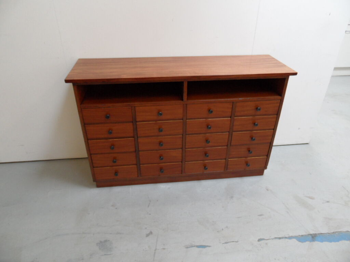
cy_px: 131
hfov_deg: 71.6
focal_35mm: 24
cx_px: 175
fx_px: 243
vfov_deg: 56.8
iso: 200
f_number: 3.2
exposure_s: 1/30
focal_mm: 3.9
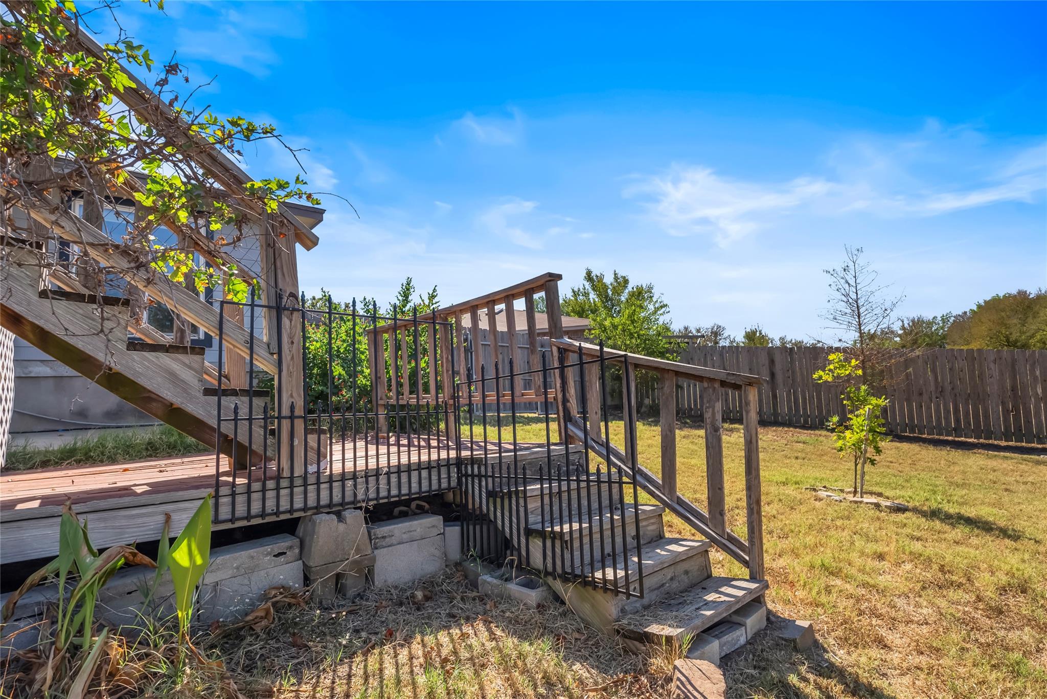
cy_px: 350
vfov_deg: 67.4
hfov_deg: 90.0
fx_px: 524
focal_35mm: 18
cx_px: 524
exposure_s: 1/100
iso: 125
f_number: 8
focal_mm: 18
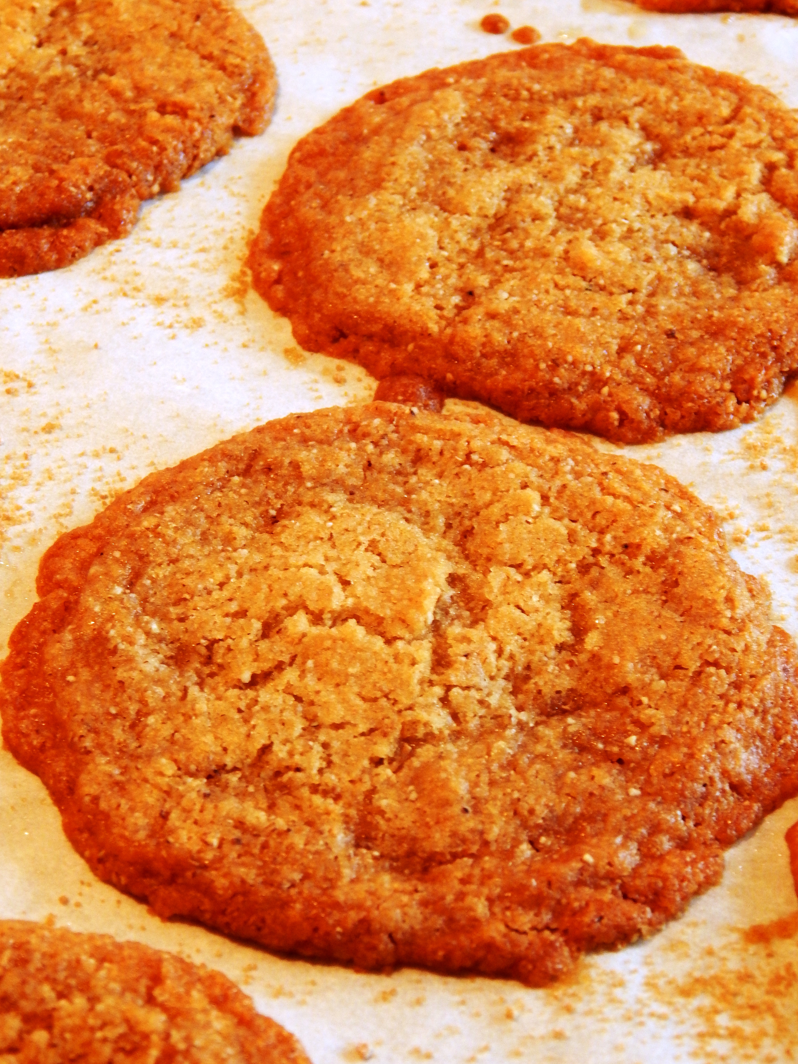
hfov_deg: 19.6
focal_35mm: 75
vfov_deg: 26.0
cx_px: 399
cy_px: 532
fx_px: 2305
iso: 400
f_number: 4.2
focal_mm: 13.5
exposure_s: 1/30
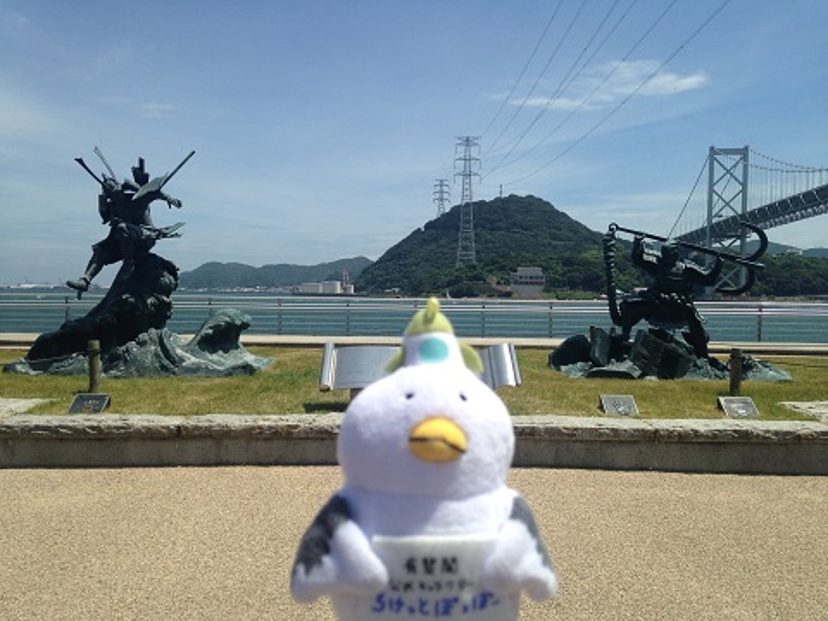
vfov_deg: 42.9
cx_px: 414
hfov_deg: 55.4
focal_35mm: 33
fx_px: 789
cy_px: 310
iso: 50
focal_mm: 4.12
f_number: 2.4
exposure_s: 1/2358
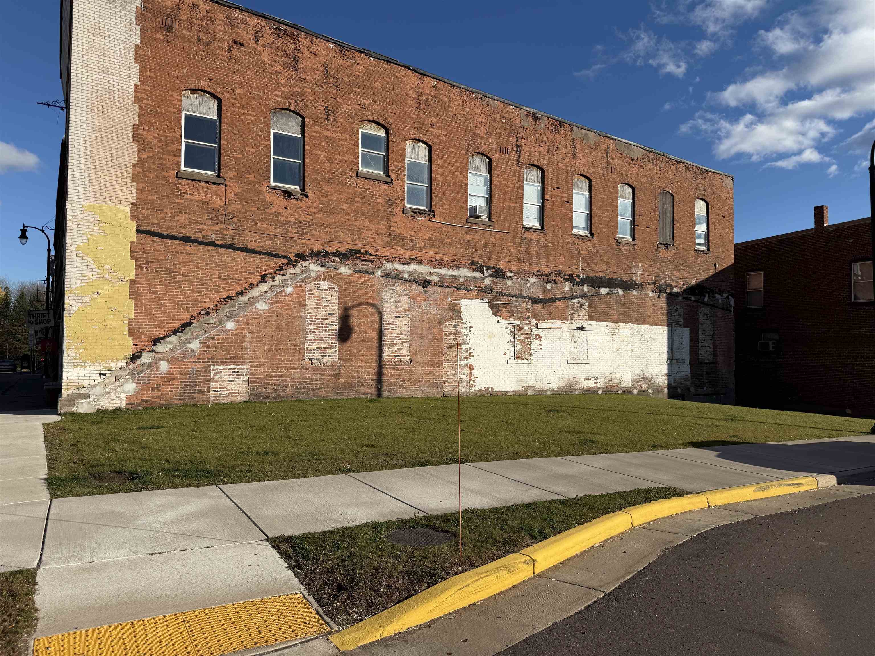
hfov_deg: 71.6
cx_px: 438
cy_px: 328
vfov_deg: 56.8
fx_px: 607
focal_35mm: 24
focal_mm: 6.76
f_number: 1.78
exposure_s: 1/6711
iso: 80
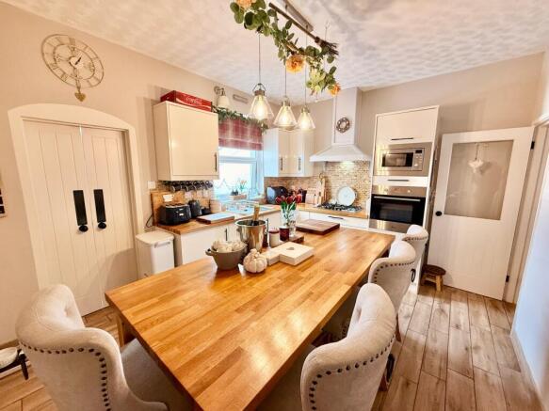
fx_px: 222
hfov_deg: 102.1
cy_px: 206
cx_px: 274
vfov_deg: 85.7
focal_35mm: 14
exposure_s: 1/100
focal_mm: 2.22
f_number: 2.2
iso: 200
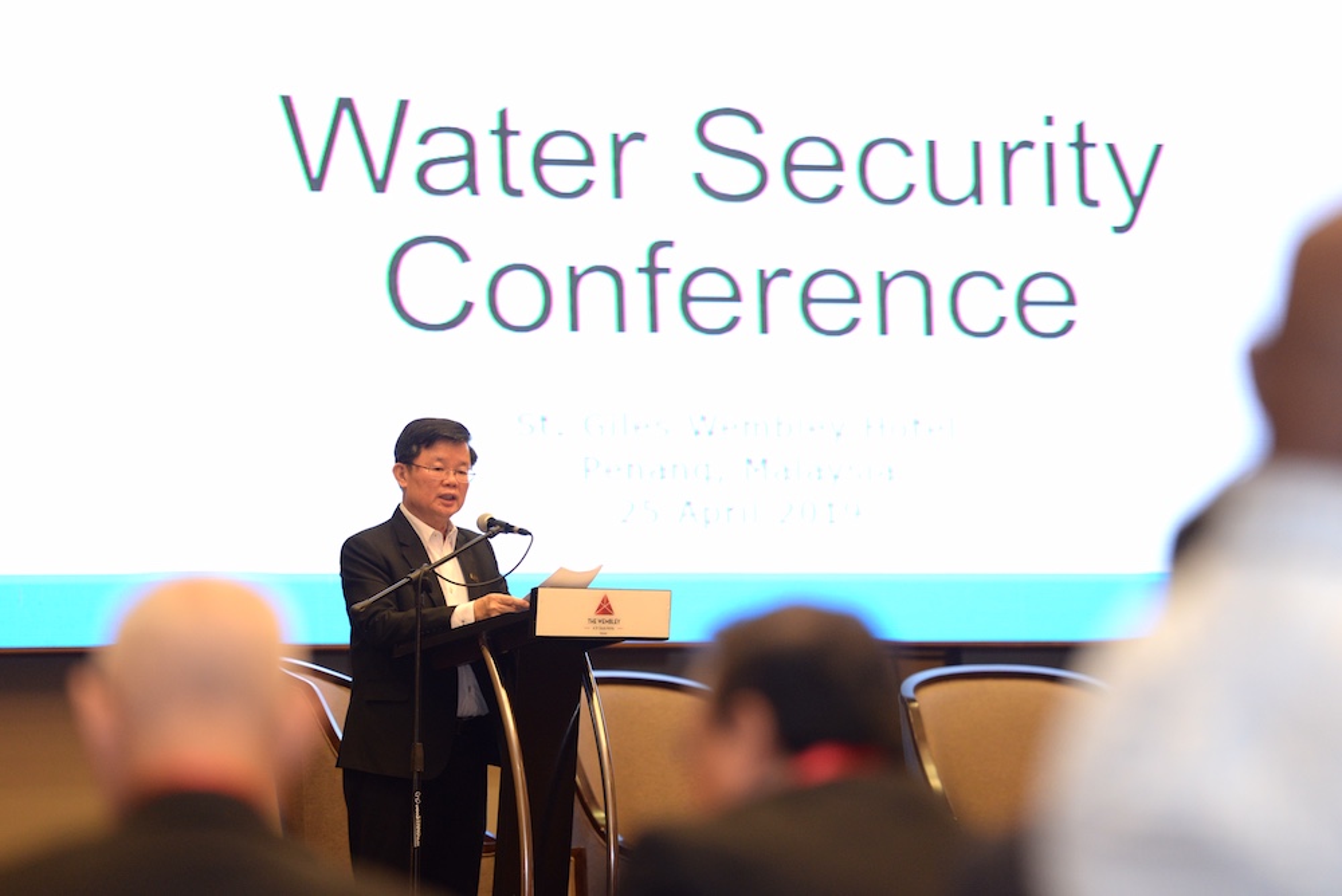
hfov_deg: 11.4
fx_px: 6714
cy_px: 448
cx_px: 671
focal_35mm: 180
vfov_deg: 7.6
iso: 1250
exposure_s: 1/125
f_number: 2.8
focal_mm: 180
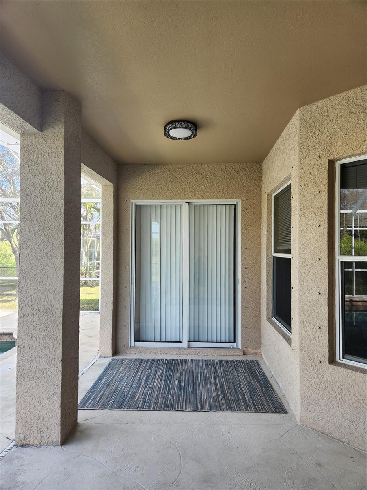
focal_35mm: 23
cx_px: 184
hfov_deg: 58.9
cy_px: 245
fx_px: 325
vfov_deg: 73.9
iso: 32
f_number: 1.8
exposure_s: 1/180
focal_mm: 5.4
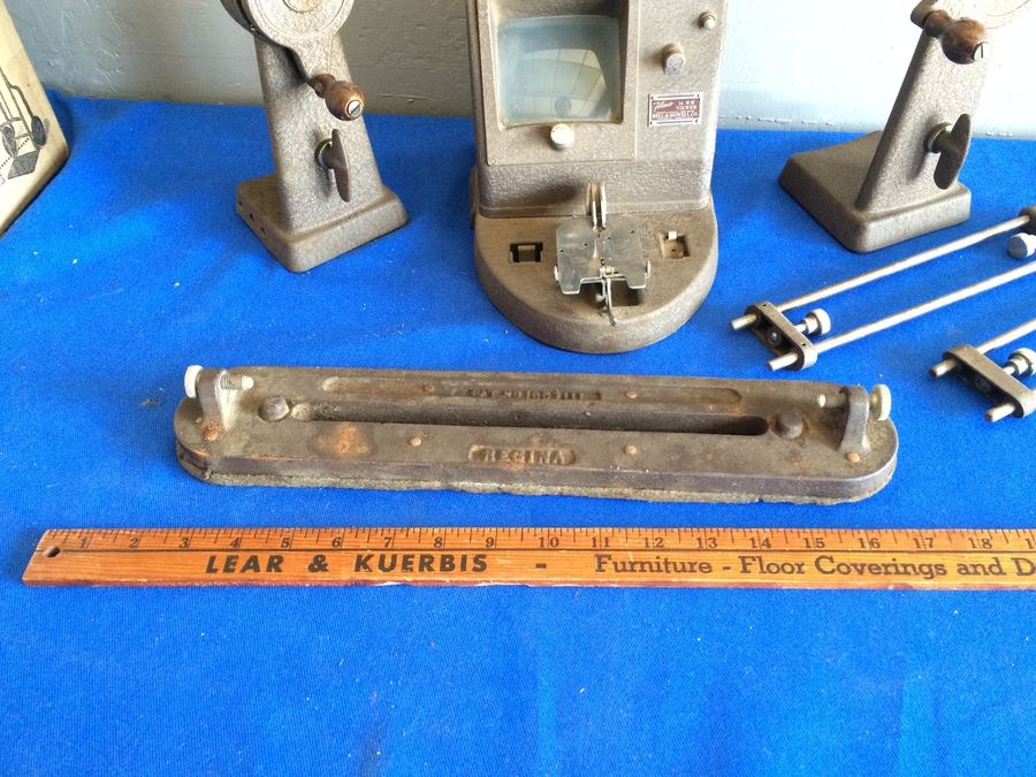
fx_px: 868
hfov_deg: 61.7
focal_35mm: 29
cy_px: 388
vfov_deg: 48.2
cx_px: 518
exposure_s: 1/30
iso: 160
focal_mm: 4.15
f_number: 2.2
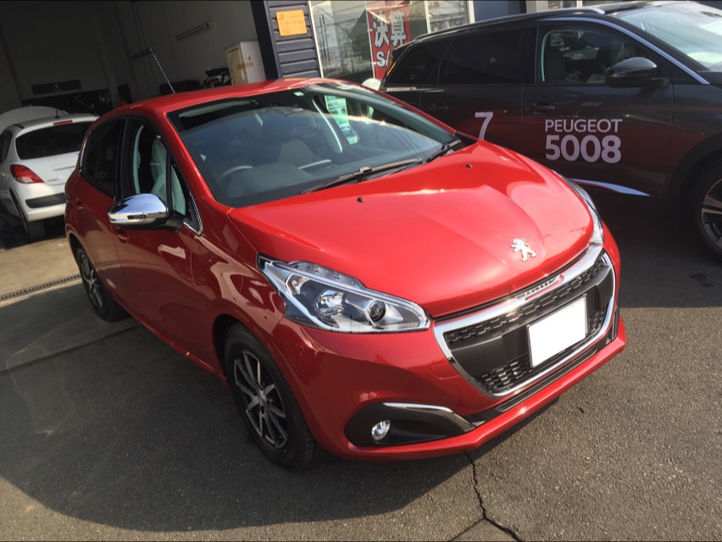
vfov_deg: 48.3
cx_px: 361
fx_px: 605
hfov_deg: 61.6
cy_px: 271
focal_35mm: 29
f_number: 2.2
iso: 25
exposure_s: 1/574
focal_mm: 4.15
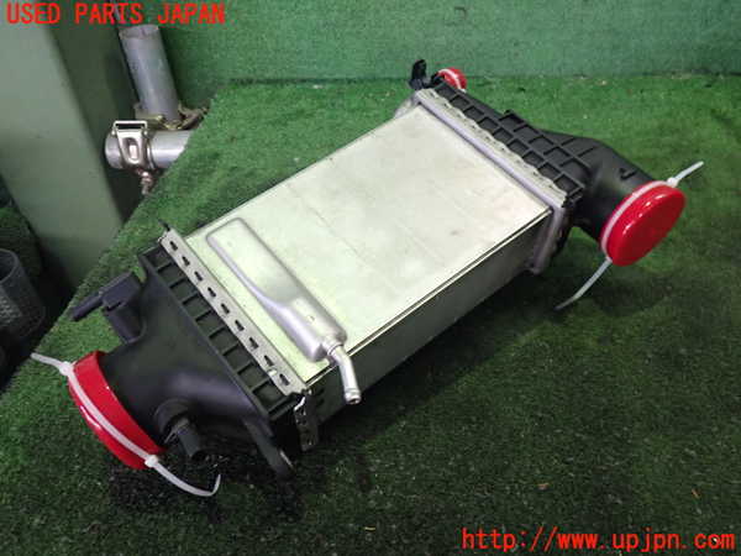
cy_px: 278
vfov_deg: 46.8
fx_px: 642
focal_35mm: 30
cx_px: 370
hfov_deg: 60.0
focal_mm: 5.4
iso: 320
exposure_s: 1/30
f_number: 2.3
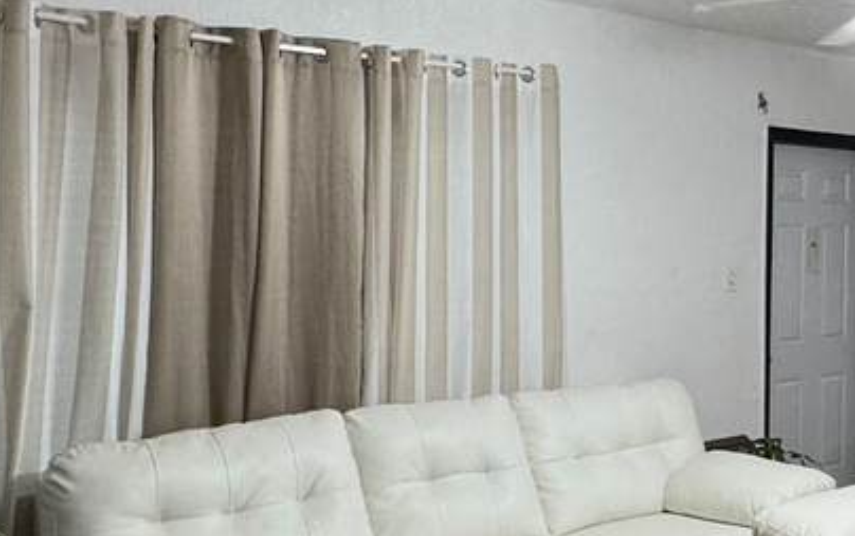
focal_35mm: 47
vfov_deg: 27.5
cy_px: 267
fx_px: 1096
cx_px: 787
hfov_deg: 39.2
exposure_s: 1/120
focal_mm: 2.22
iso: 320
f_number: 2.2
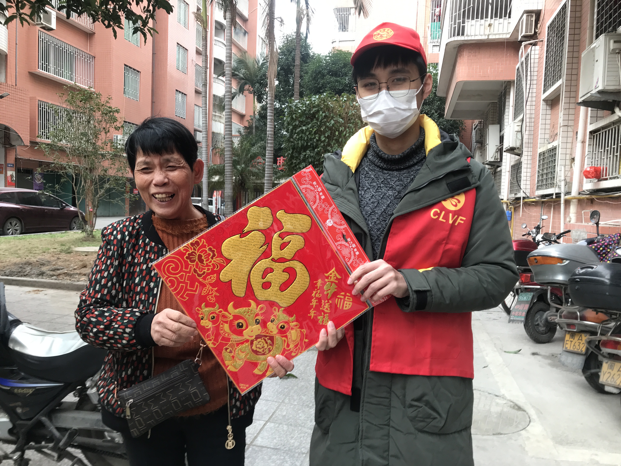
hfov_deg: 63.4
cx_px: 310
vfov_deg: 49.7
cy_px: 233
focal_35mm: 28
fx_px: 502
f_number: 1.8
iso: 40
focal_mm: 3.99
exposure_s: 1/100
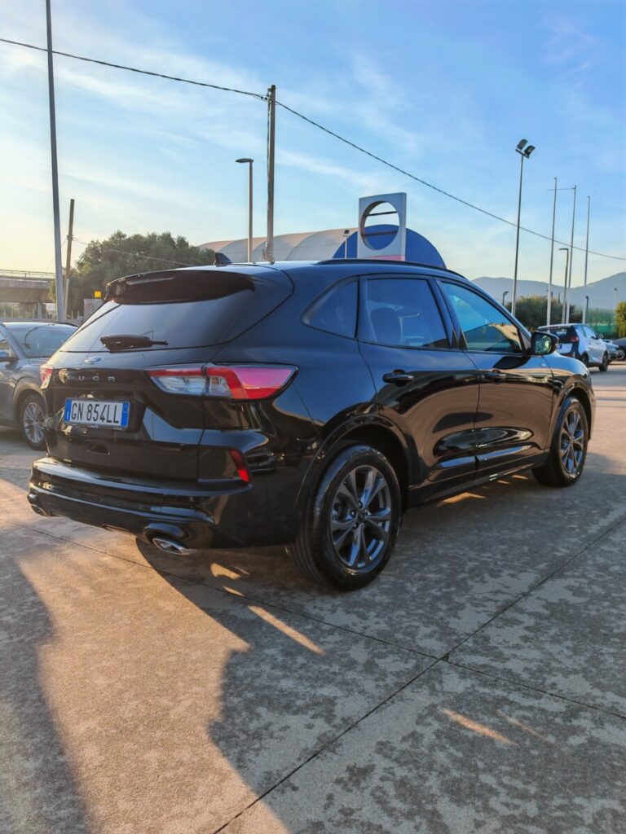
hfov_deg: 51.4
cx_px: 313
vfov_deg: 65.3
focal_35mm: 27
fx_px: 651
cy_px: 417
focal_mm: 6.83
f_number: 2
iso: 50
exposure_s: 1/200
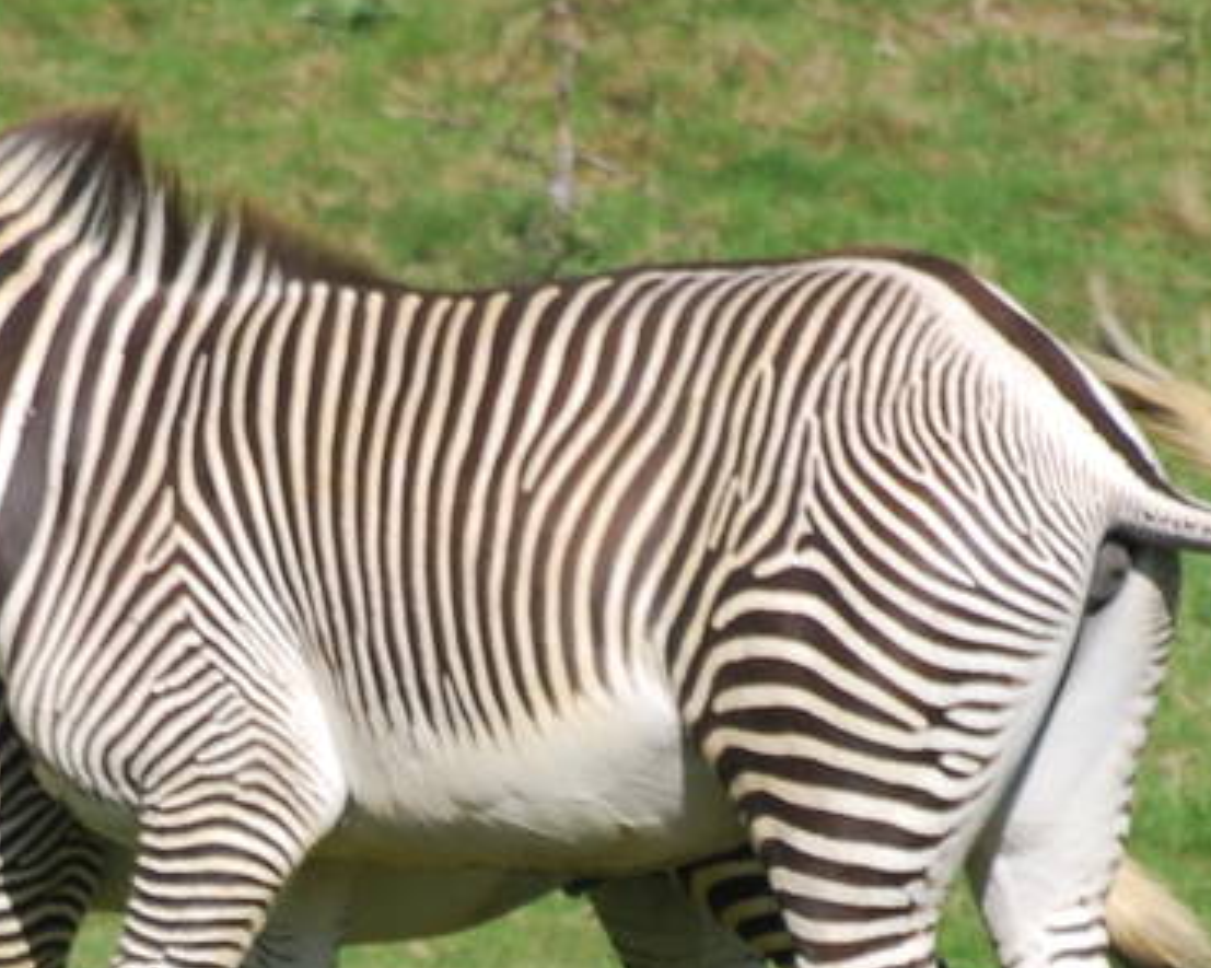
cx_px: 371
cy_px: 852
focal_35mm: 1832
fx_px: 65643
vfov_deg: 0.8
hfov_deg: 1.1
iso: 100
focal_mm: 300
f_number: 8
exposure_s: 1/200
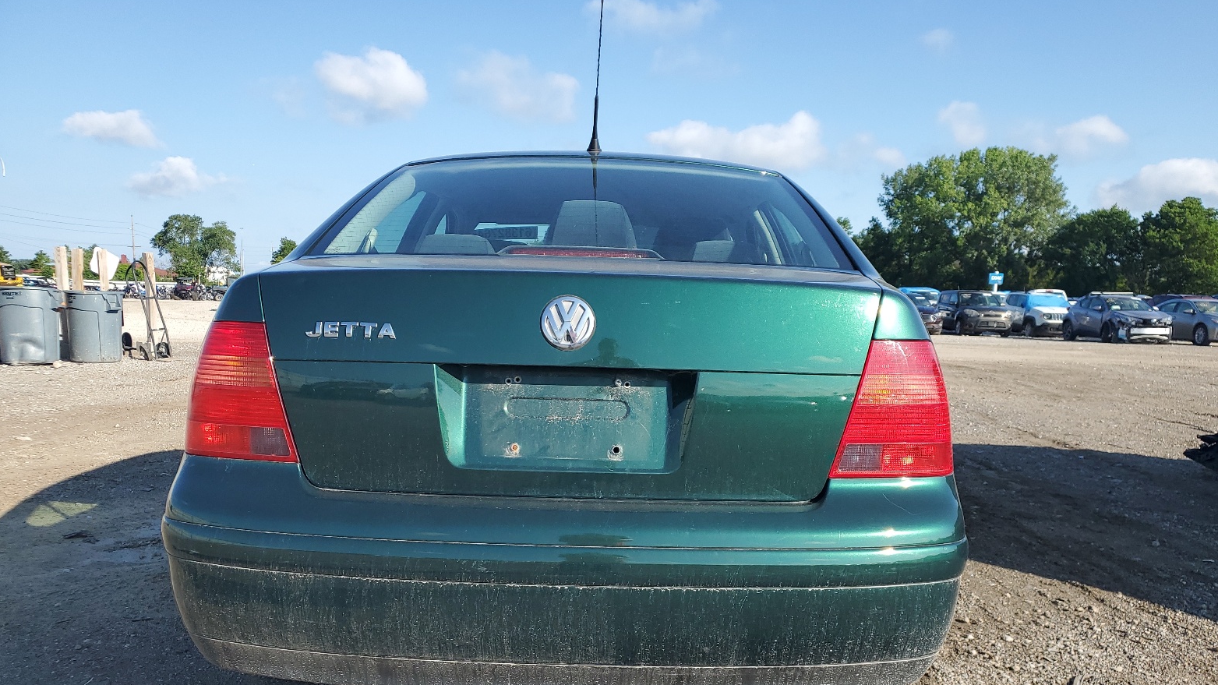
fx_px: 937
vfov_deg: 39.9
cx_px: 621
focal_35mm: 29
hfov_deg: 66.1
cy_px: 435
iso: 50
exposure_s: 1/2000
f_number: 1.5
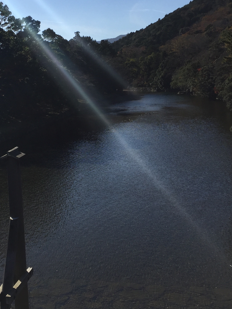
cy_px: 125
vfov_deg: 40.3
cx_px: 77
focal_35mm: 47
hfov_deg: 30.6
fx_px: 420
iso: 32
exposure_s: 1/3968
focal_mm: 4.15
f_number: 2.2
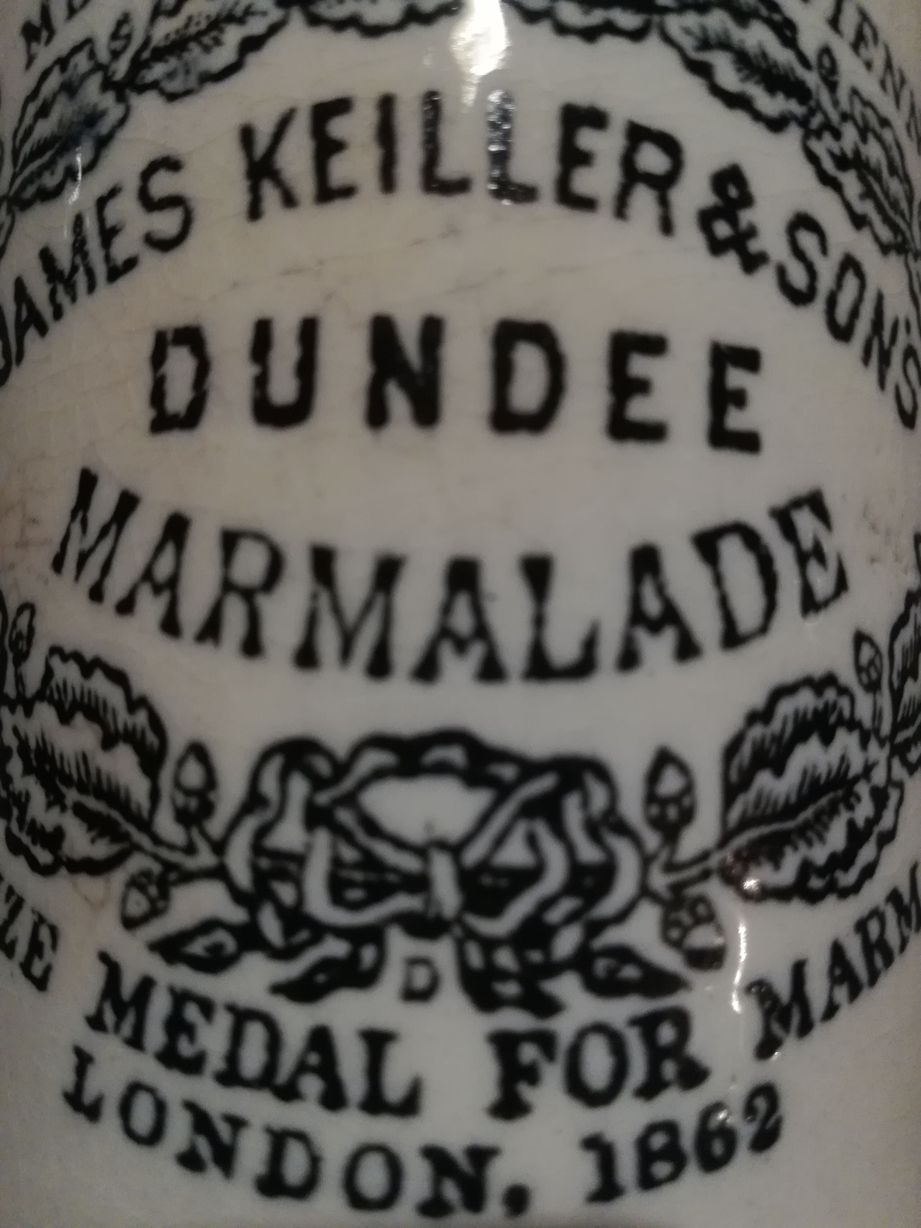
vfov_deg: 67.3
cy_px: 614
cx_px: 460
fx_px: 922
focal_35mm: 26
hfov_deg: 53.1
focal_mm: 3.83
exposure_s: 1/25
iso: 500
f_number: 2.2
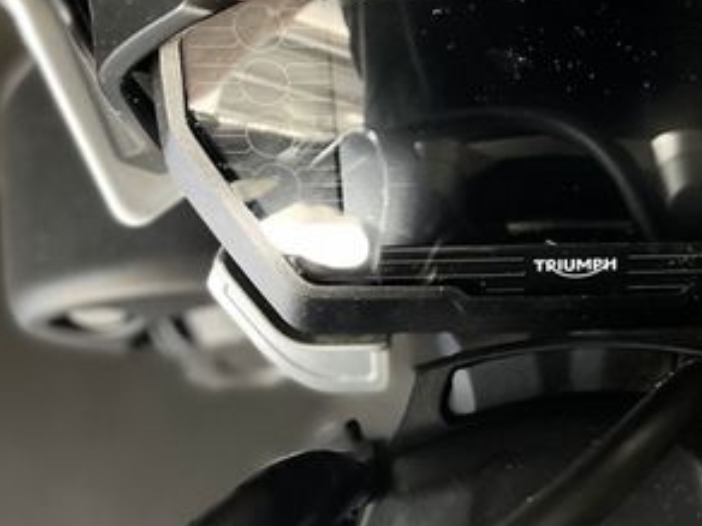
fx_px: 1156
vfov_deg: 25.5
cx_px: 563
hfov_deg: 32.8
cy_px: 161
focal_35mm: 57
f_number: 1.6
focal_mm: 4.2
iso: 320
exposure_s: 1/33
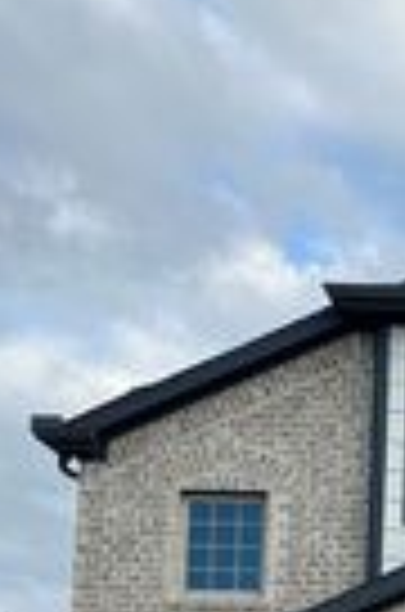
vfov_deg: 20.9
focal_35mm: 92
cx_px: 639
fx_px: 1560
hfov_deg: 13.7
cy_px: 700
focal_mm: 6.86
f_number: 1.78
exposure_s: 1/2882
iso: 80
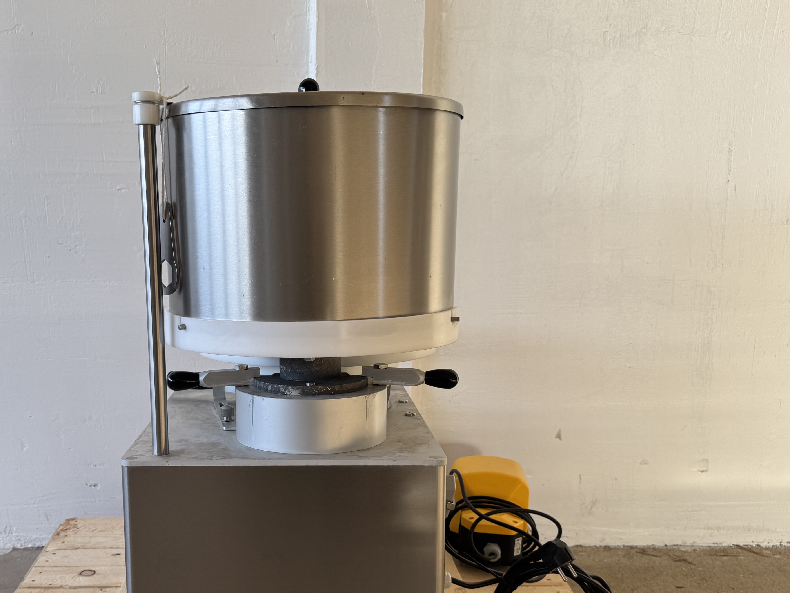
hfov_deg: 47.1
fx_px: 890
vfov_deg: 36.4
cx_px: 267
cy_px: 395
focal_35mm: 39
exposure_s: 1/100
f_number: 1.78
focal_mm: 6.76
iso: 64
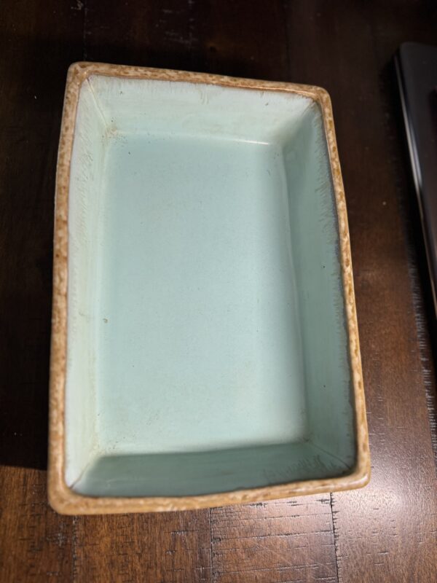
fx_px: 404
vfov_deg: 71.6
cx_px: 218
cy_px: 292
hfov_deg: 56.8
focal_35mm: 24
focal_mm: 6.76
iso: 200
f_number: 1.78
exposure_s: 1/60
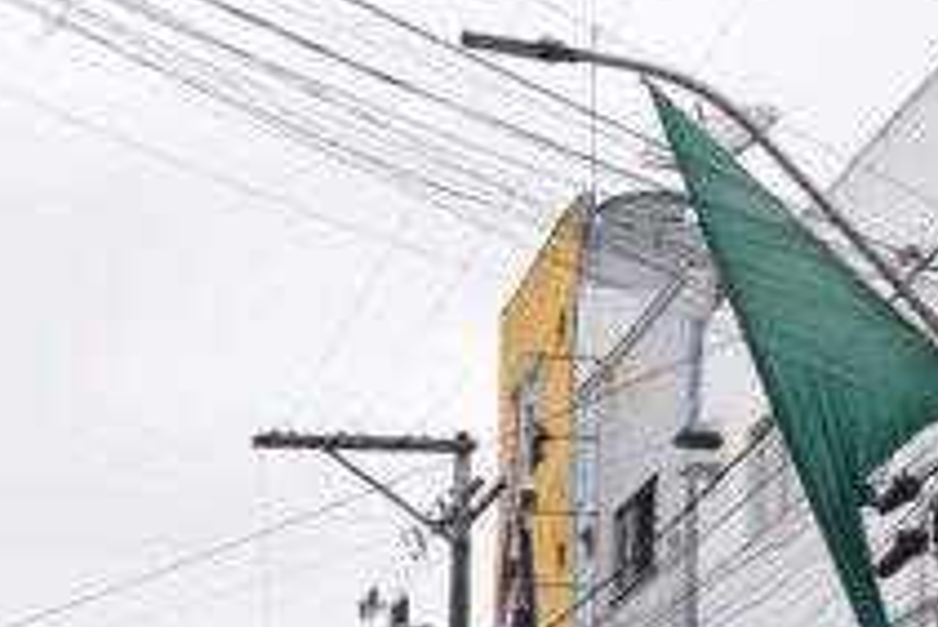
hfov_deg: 19.6
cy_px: 994
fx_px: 2477
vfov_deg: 13.4
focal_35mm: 95
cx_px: -307
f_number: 9
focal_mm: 18
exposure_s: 1/200
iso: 100
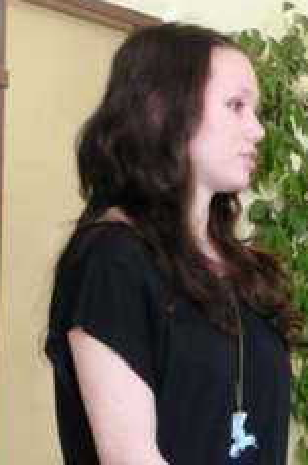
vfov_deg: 9.6
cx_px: 192
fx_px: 2754
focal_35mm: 214
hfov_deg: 6.4
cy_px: 384
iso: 400
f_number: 4.5
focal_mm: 18.8
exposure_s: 1/12
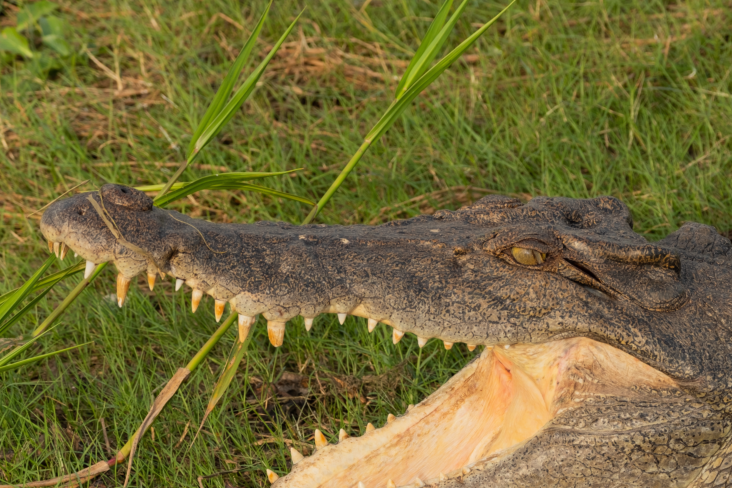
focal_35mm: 305
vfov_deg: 4.5
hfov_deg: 6.8
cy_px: 325
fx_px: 6201
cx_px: 490
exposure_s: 1/160
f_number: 7.1
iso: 200
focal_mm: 140
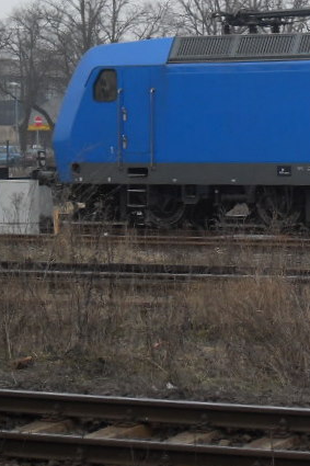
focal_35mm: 148
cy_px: 96
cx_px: 467
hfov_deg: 9.0
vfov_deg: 13.8
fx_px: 1913
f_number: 3.7
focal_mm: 10.1
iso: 80
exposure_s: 1/125
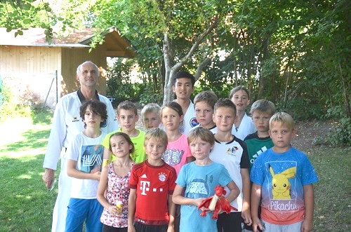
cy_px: 116
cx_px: 176
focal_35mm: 51
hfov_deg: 39.0
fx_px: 496
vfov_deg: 26.4
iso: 400
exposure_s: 1/60
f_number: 4.2
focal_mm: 34
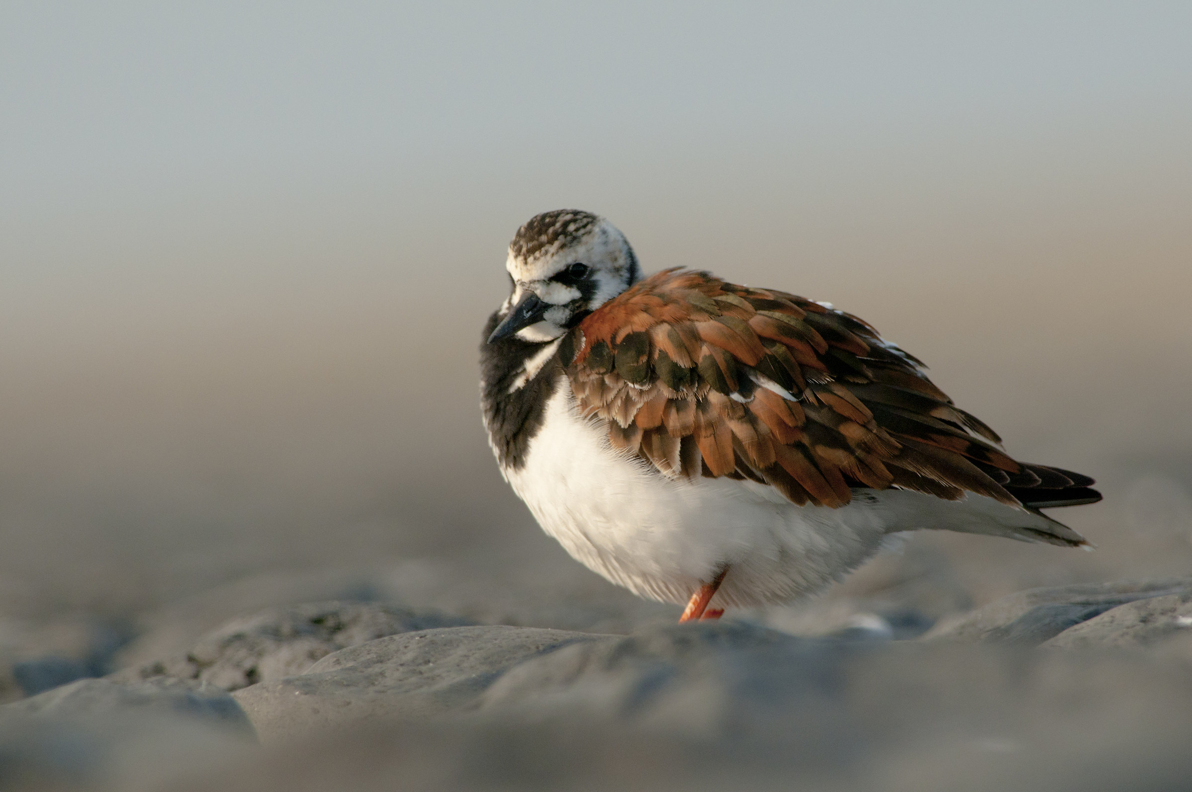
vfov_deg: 1.8
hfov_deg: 2.8
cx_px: 596
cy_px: 396
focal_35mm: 750
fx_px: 24803
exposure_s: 1/1250
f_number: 8
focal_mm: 500
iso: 400
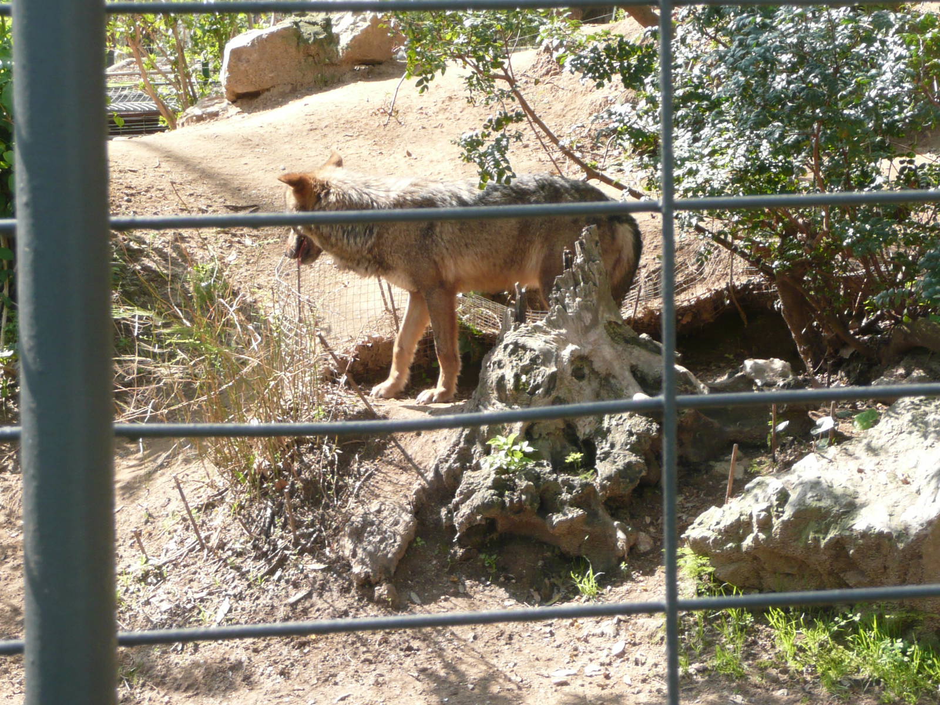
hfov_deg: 17.1
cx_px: 470
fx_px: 3123
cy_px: 352
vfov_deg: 12.9
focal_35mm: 115
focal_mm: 12.7
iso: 100
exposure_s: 1/100
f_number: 4.6
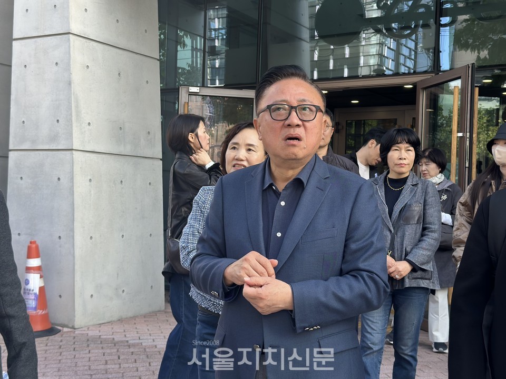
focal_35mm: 48
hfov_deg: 39.7
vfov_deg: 30.3
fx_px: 702
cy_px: 190
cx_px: 253
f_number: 1.78
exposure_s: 1/377
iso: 80
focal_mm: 6.86
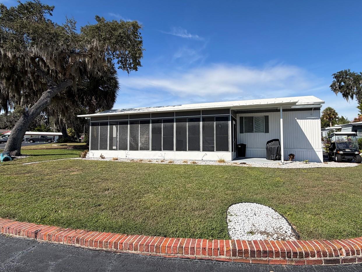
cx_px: 200
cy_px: 131
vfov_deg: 71.6
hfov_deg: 87.4
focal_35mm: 18
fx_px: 188
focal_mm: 2.22
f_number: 2.2
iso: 20
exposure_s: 1/809
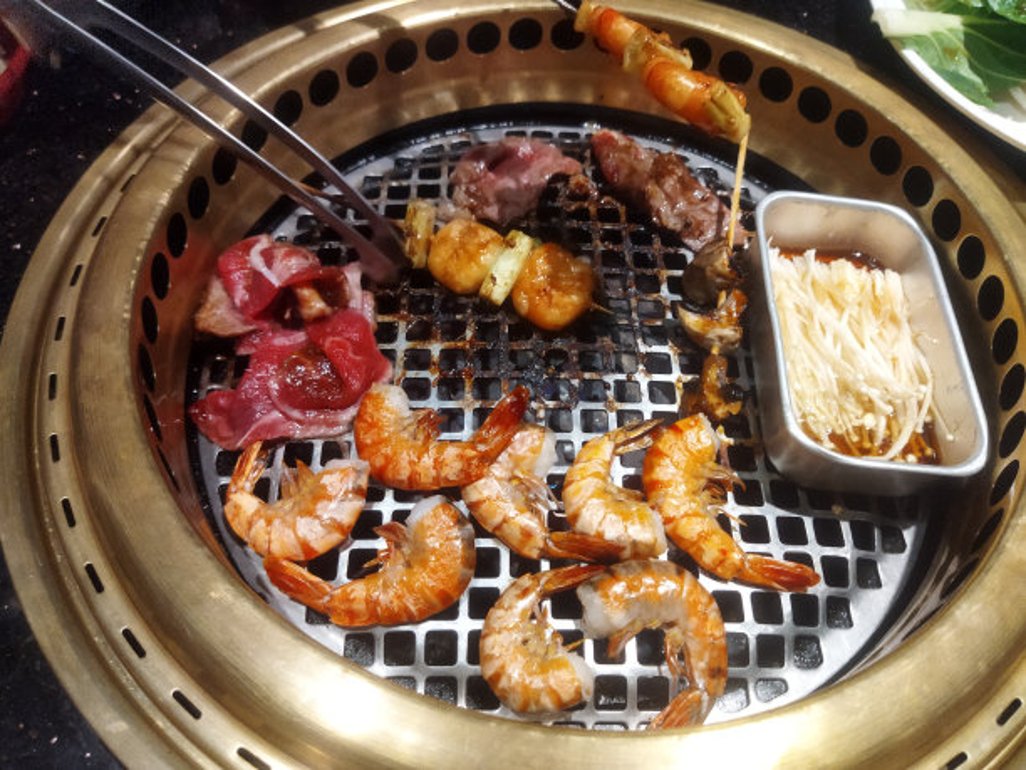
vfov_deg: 51.4
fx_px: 800
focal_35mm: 27
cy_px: 385
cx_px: 513
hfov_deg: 65.3
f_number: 1.79
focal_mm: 4.71
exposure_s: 1/50
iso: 286
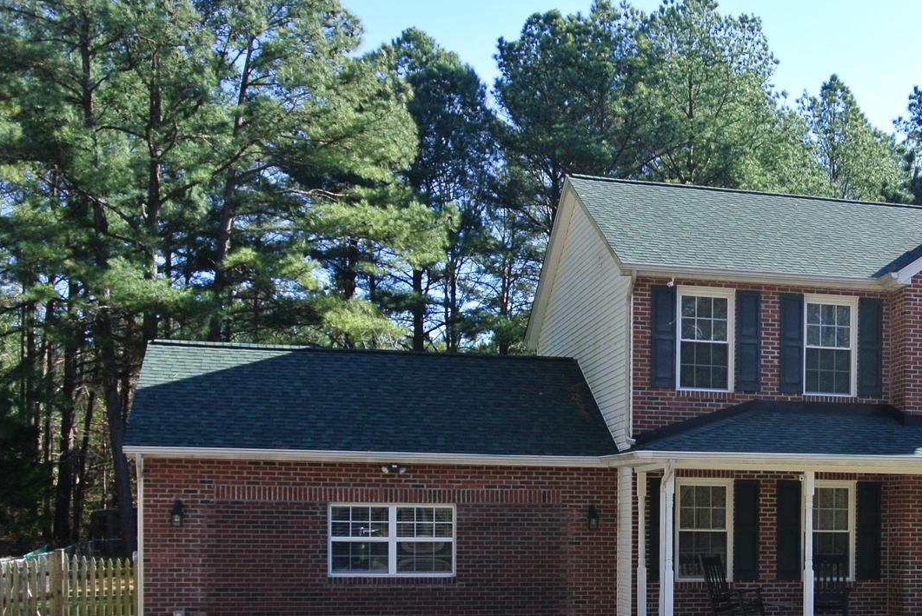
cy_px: 569
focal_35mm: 56
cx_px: 812
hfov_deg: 33.9
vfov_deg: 23.5
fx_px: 1435
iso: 100
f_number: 4
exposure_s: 1/320
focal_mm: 11
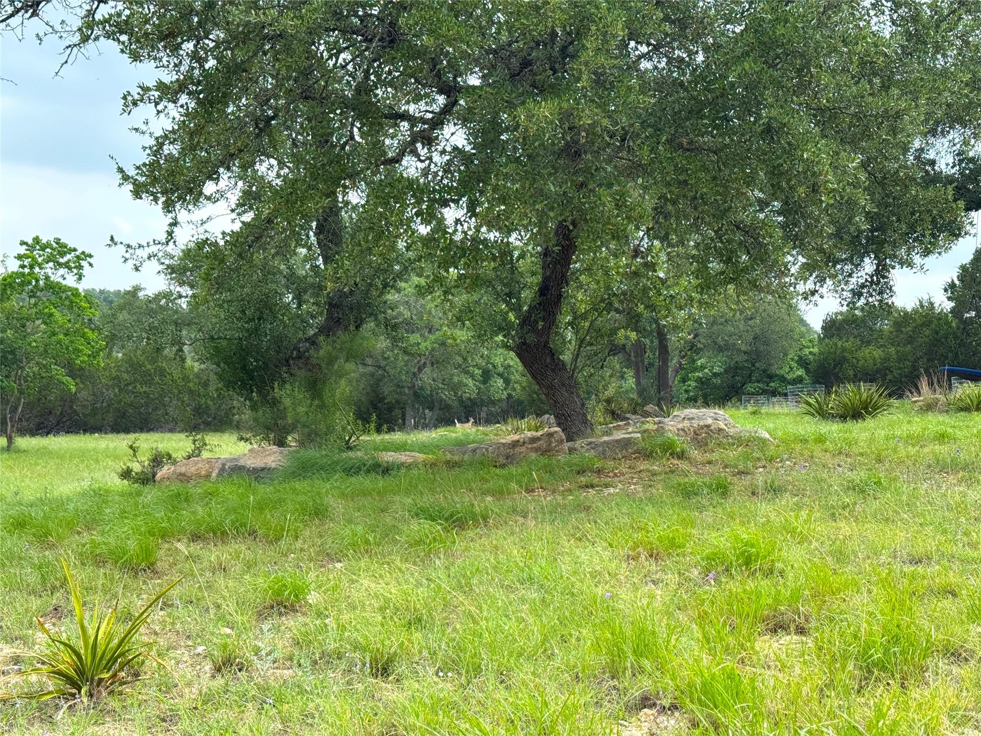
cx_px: 490
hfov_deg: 39.7
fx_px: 1360
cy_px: 368
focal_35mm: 48
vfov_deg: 30.3
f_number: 1.78
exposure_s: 1/1458
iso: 64
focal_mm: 6.76
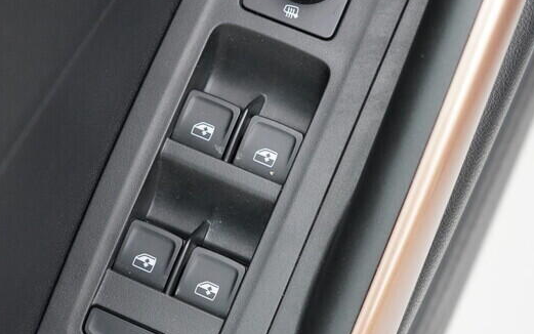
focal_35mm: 72
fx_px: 1048
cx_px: 270
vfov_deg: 18.1
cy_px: 146
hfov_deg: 28.6
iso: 1600
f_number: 2.8
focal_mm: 24
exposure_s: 1/320
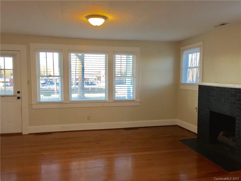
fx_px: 202
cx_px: 120
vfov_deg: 48.2
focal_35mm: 29
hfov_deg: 61.7
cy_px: 90
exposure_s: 1/30
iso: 40
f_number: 2.2
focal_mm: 4.15
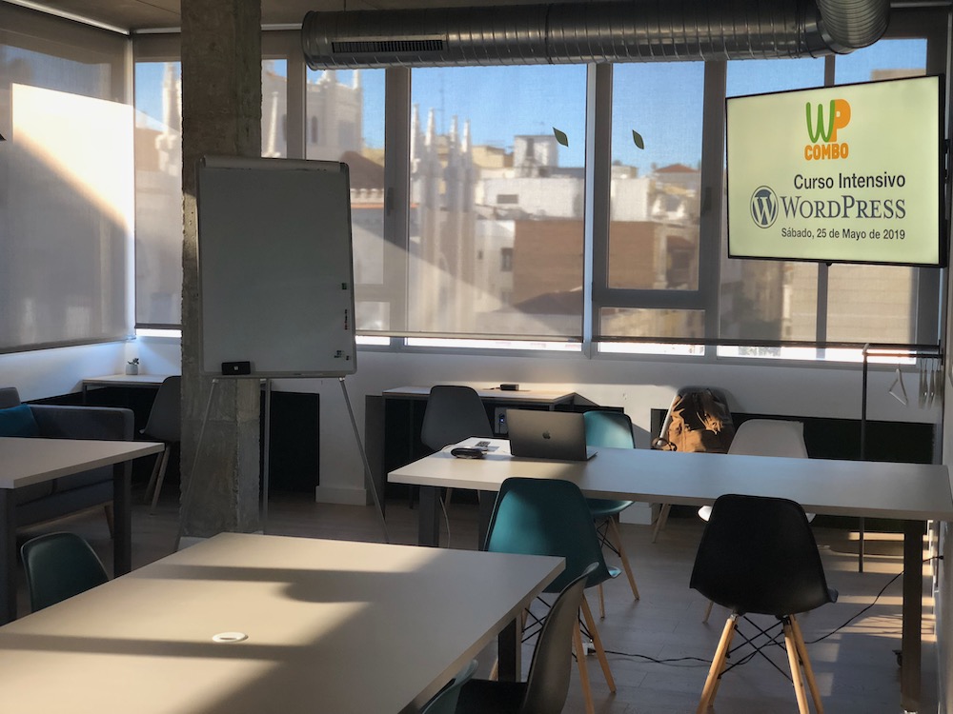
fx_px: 1432
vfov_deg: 28.0
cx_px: 476
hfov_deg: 36.8
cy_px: 357
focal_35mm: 52
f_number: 2.4
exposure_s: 1/60
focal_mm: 6
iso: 100
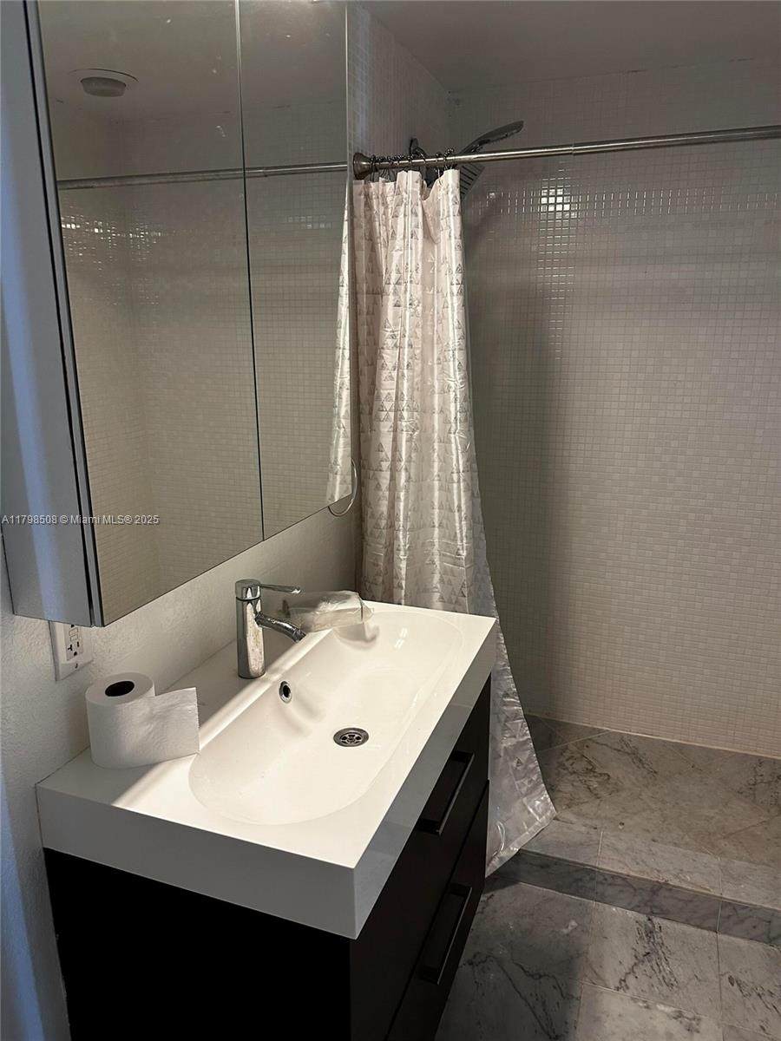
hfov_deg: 56.8
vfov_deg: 71.6
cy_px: 520
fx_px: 722
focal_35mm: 24
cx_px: 390
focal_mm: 6.86
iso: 320
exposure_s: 1/60
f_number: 1.78
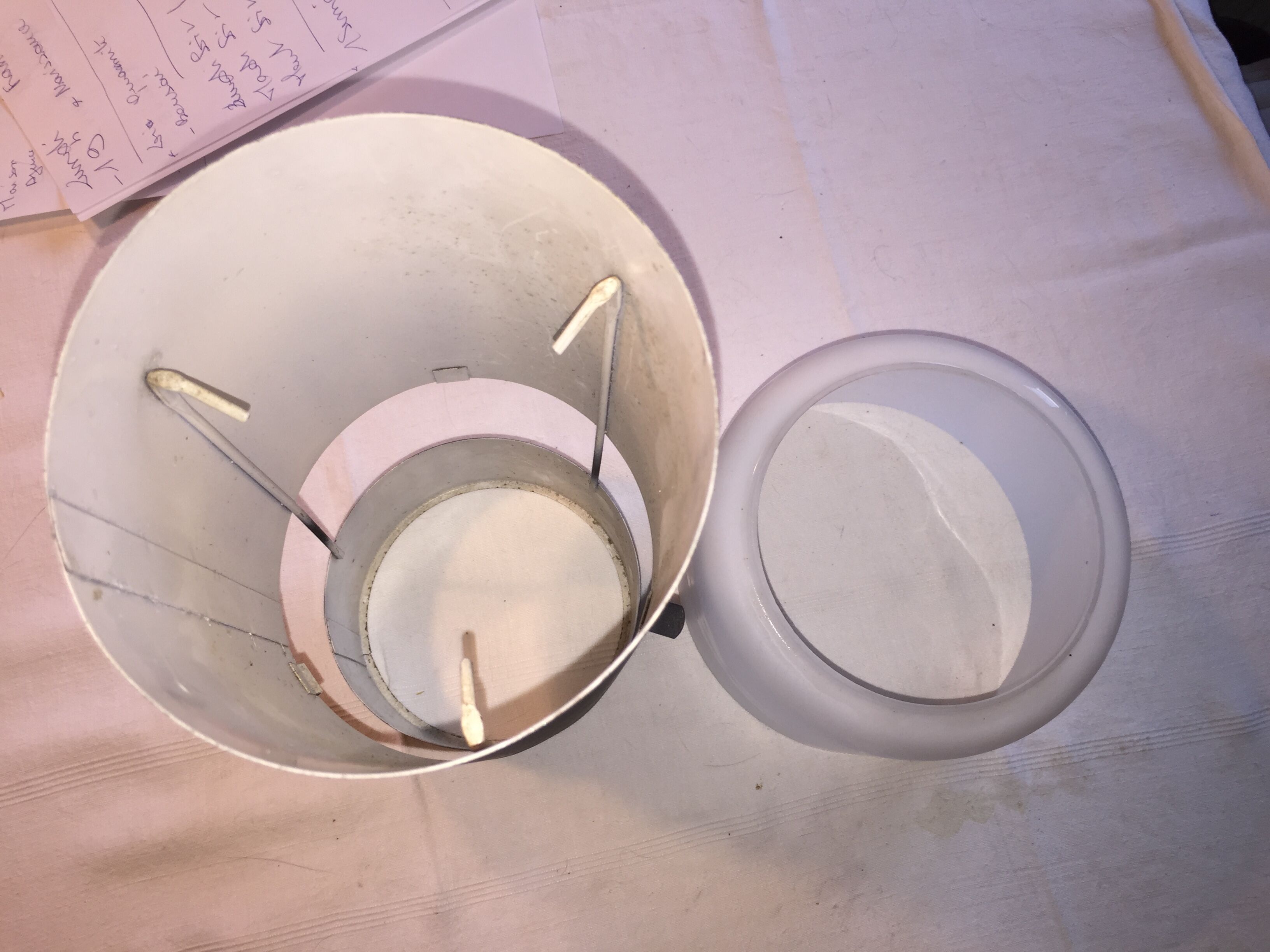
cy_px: 476
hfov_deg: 61.7
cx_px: 635
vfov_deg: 48.2
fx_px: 1064
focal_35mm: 29
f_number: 2.2
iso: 32
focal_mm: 4.15
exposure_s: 1/57
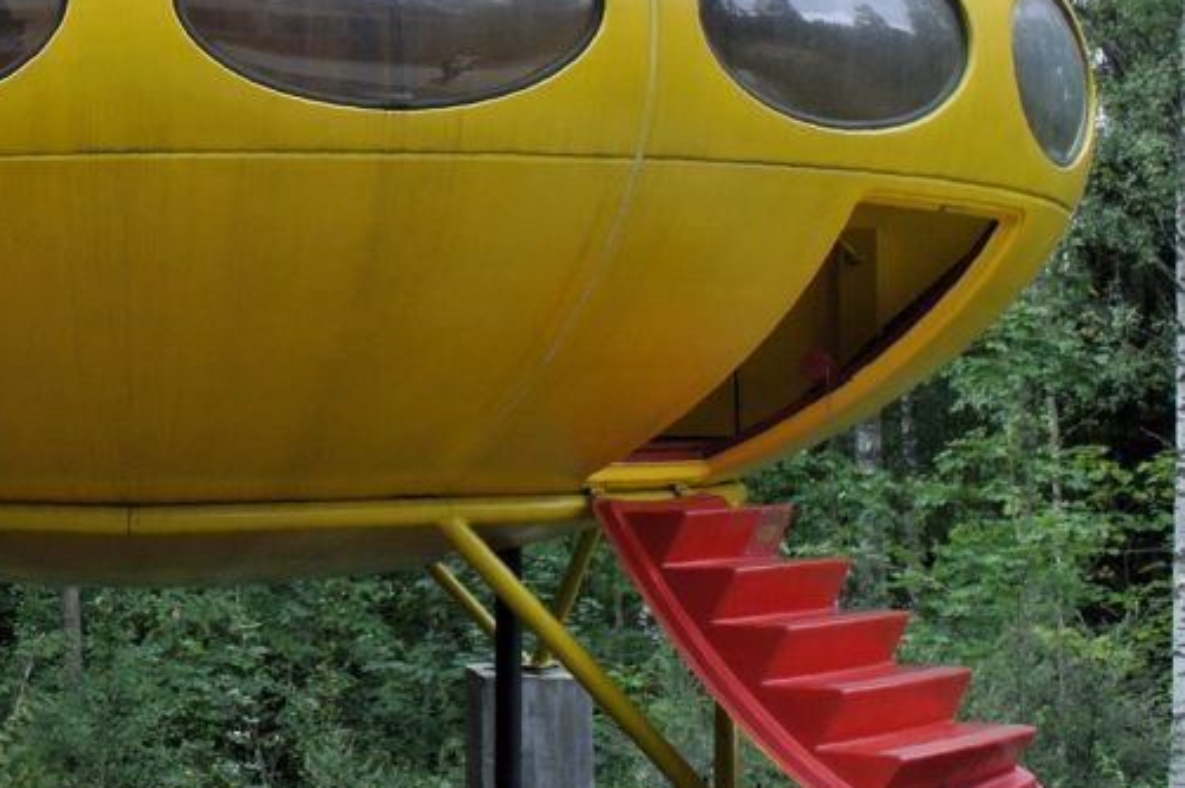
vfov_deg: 24.4
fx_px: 1809
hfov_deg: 33.9
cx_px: 80
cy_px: 225
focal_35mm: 55
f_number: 4
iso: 280
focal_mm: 10
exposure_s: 1/160
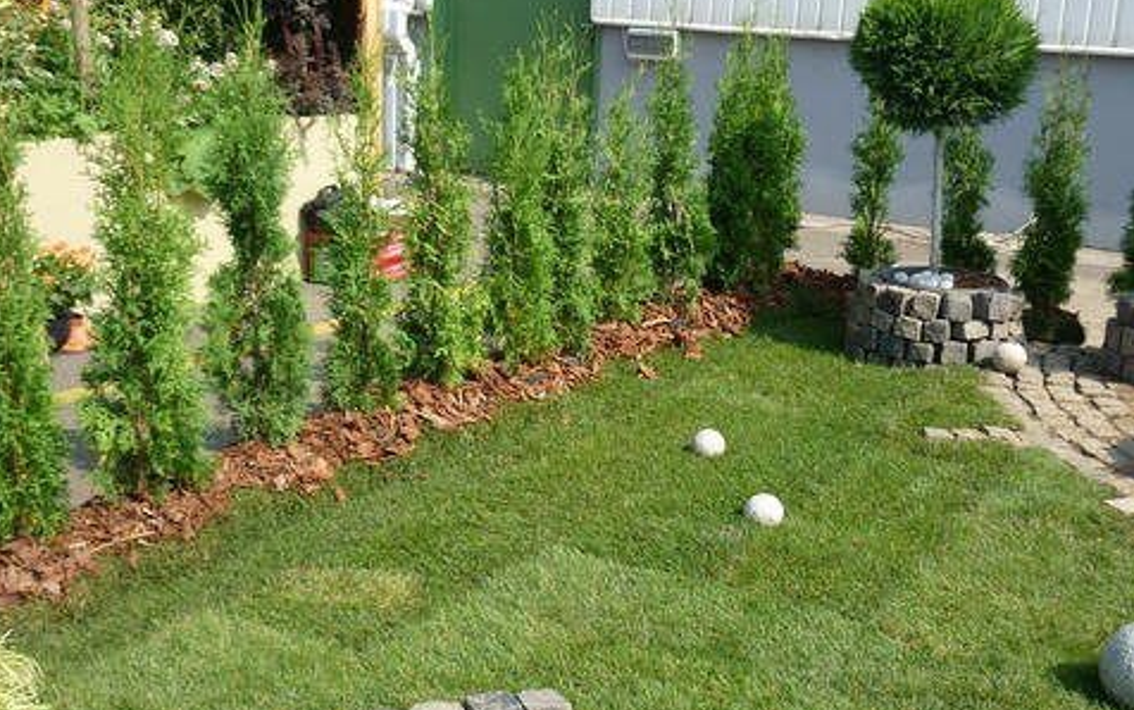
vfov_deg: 27.4
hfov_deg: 42.6
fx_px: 1453
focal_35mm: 47
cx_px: 565
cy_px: 441
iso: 80
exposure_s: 1/800
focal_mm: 5.5
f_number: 2.8
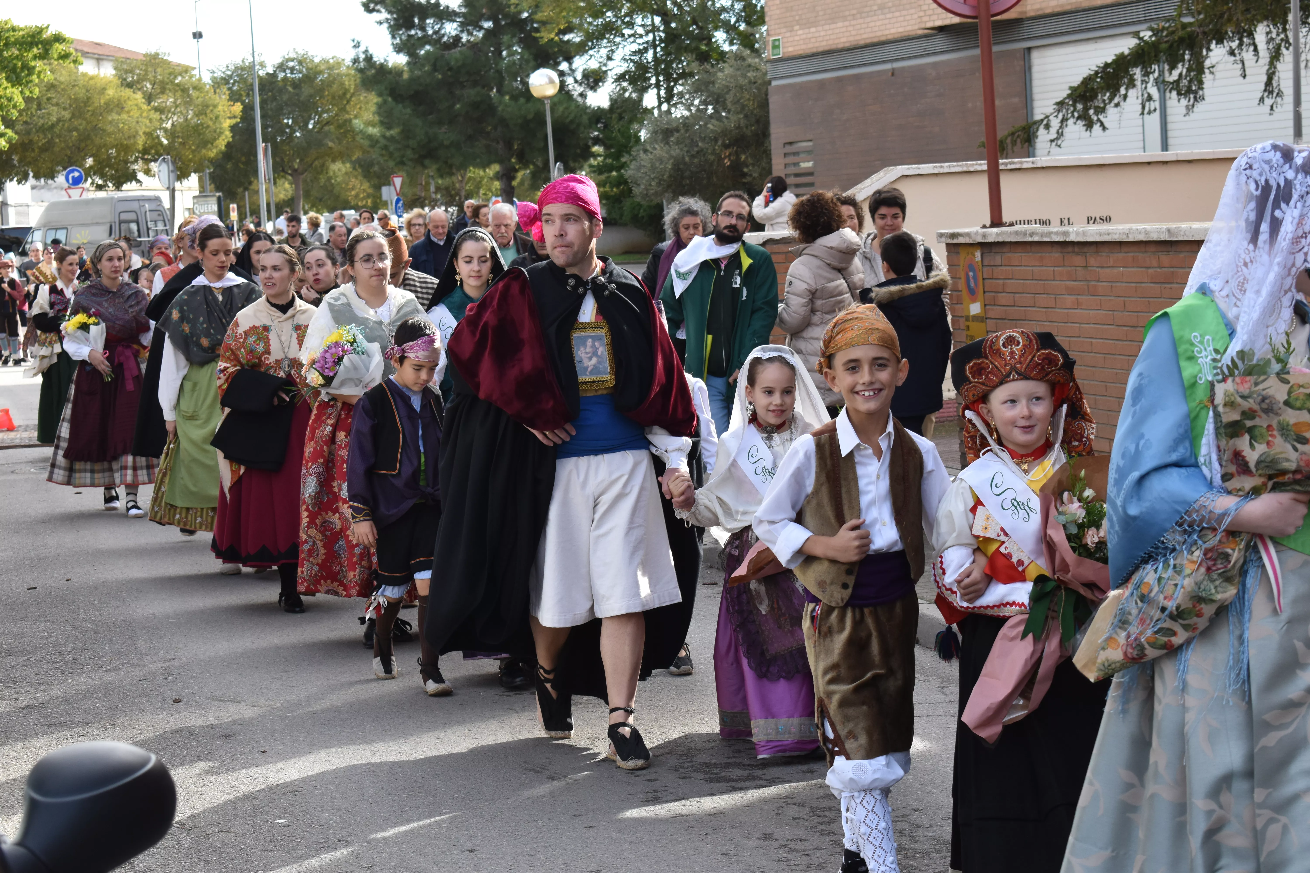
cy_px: 436
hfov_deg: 24.6
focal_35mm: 82
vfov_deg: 16.6
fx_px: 3002
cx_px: 655
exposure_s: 1/250
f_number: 8
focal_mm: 55
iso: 400
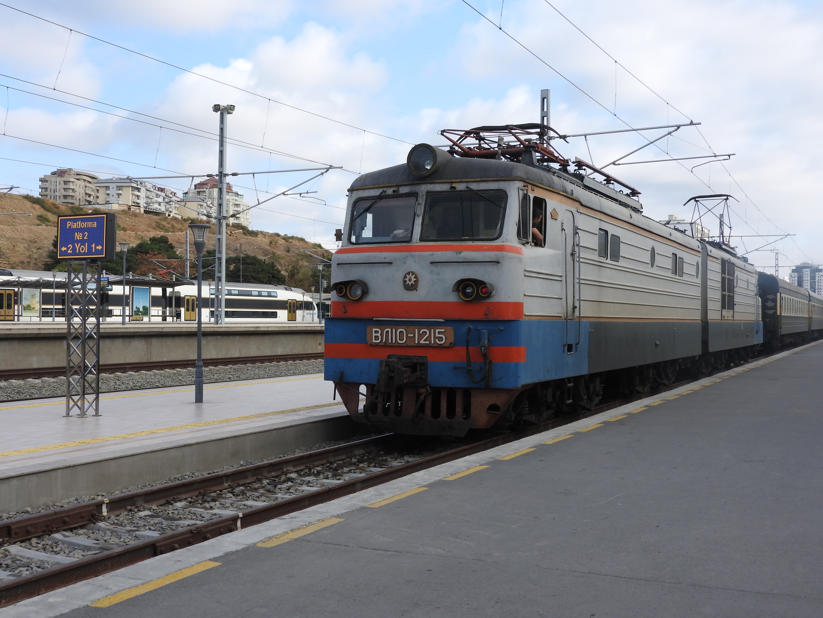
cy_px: 309
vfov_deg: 36.0
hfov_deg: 46.8
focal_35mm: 40
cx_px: 412
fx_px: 951
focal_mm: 7.2
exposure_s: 1/640
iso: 100
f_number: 3.8
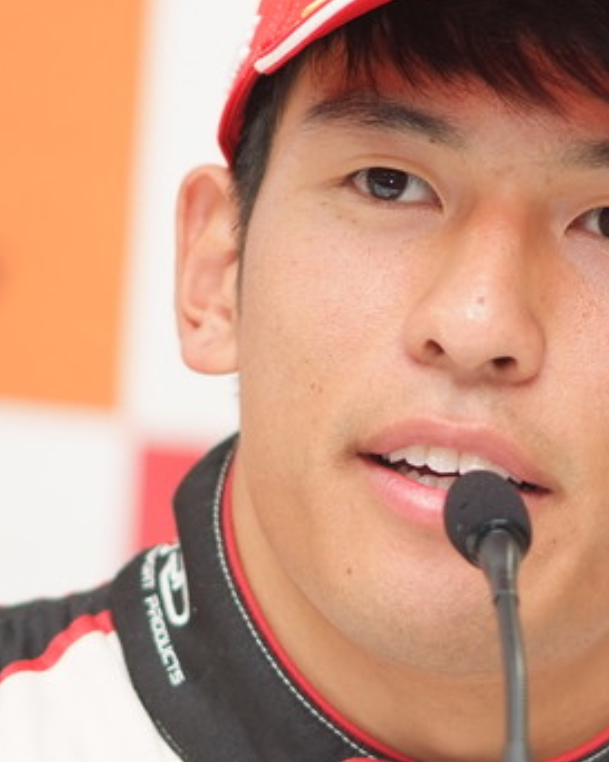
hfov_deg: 2.9
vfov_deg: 3.6
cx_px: 484
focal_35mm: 534
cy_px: 328
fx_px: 12047
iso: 400
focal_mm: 180
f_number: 2.8
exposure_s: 1/125
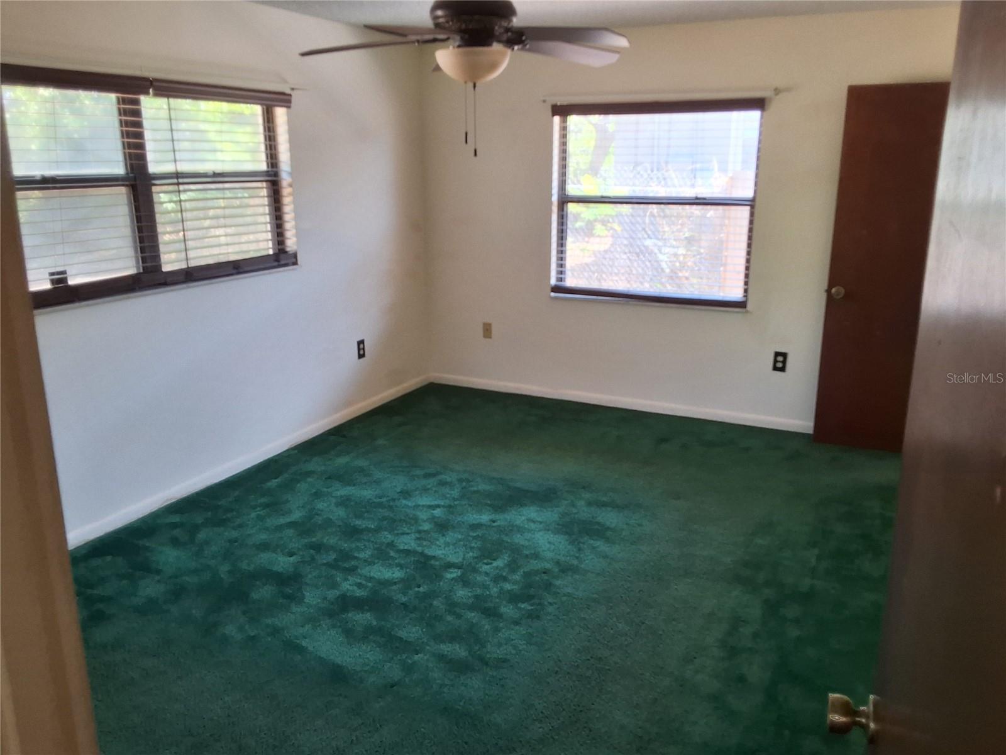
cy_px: 378
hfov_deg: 63.4
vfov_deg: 49.7
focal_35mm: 28
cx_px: 503
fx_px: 814
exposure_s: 1/40
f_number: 1.9
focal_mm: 2.91
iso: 64
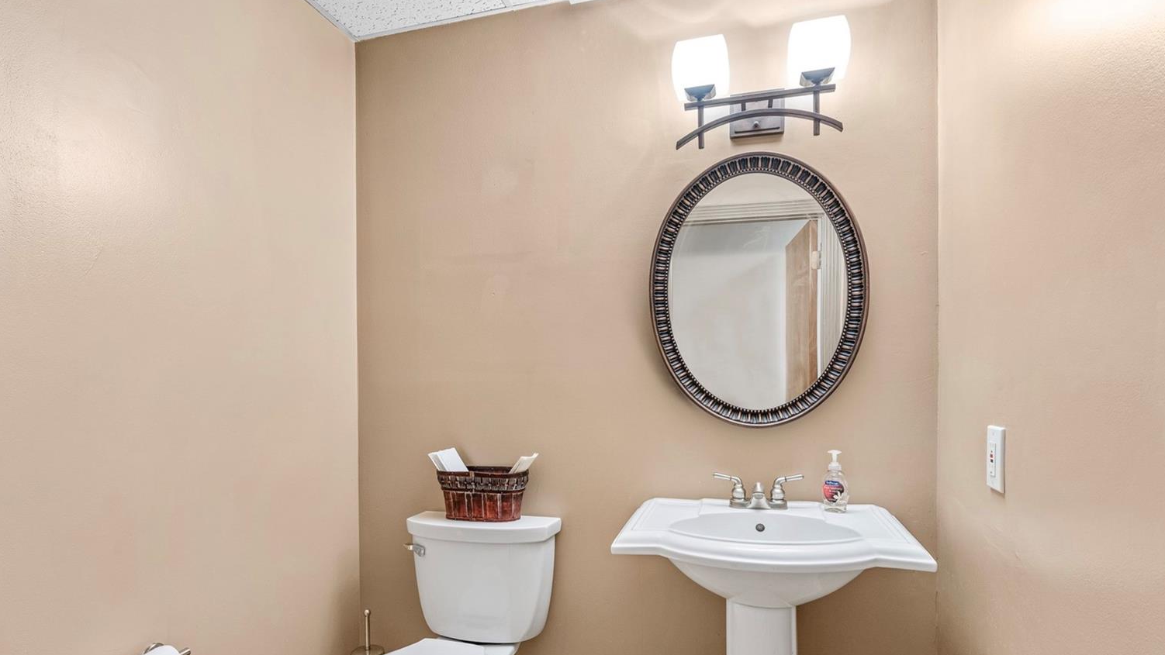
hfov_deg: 86.6
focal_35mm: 20
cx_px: 556
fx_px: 618
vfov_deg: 55.3
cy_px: 402
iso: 200
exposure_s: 1.3
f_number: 8
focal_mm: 14
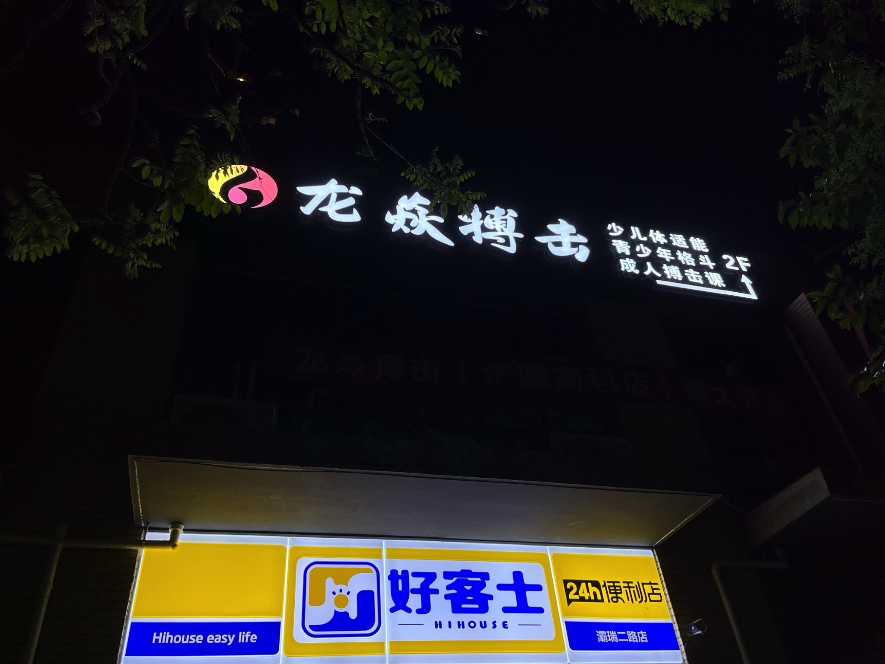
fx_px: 665
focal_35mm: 26
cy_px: 332
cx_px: 442
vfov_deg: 53.1
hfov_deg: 67.3
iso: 40
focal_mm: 5.1
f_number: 1.6
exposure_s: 1/233
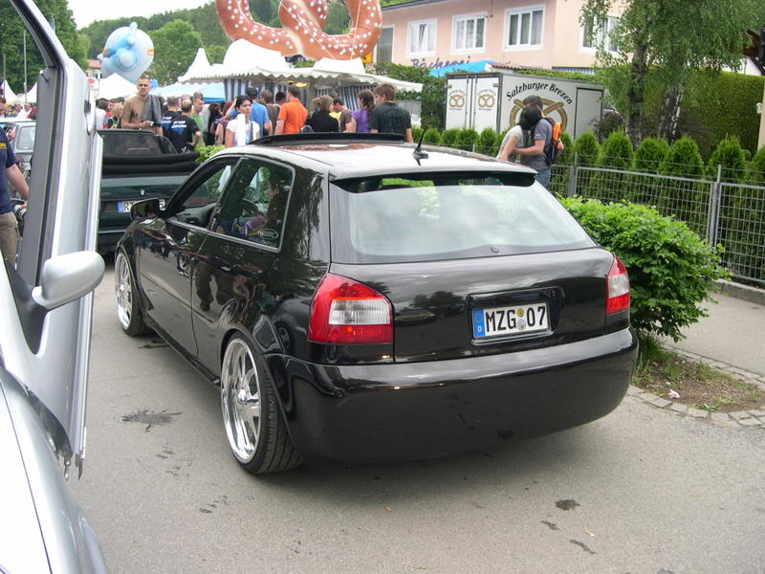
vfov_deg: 37.7
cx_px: 382
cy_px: 287
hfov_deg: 49.0
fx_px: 840
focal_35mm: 38
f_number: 2.8
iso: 100
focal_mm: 8
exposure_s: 1/336
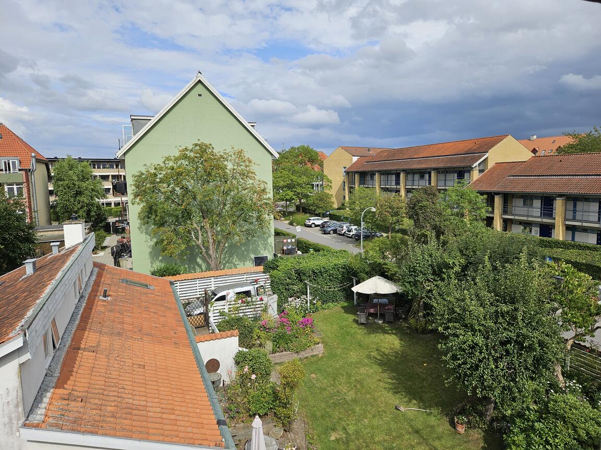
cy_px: 225
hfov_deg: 73.9
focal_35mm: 23
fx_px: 399
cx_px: 300
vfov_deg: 58.9
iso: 25
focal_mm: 5.4
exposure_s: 1/2890
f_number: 1.8
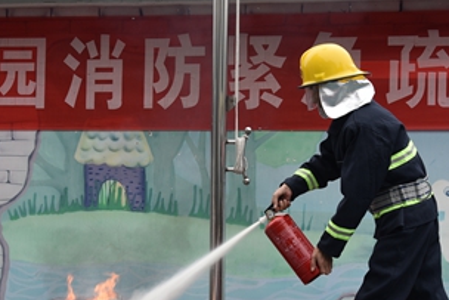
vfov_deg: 13.5
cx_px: 204
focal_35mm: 101
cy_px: 203
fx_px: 1260
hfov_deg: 20.2
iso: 250
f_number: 7.1
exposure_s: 1/200
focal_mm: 48
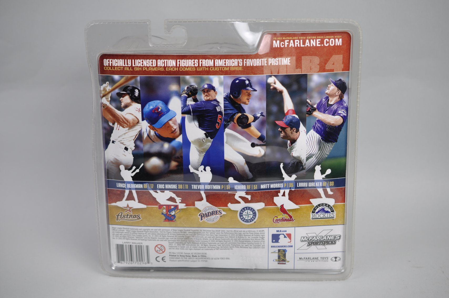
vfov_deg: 22.6
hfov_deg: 33.4
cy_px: 149
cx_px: 224
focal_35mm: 60
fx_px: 747
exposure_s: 1/60
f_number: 4
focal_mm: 40
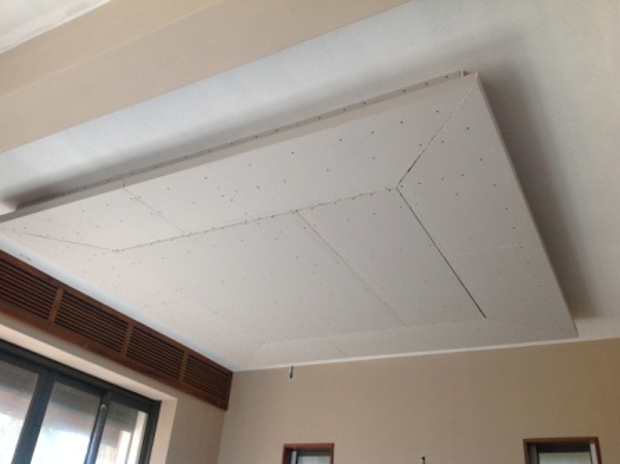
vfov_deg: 40.6
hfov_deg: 52.7
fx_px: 626
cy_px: 232
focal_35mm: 35
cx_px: 310
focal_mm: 4.28
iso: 100
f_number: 2.4
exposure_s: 1/120
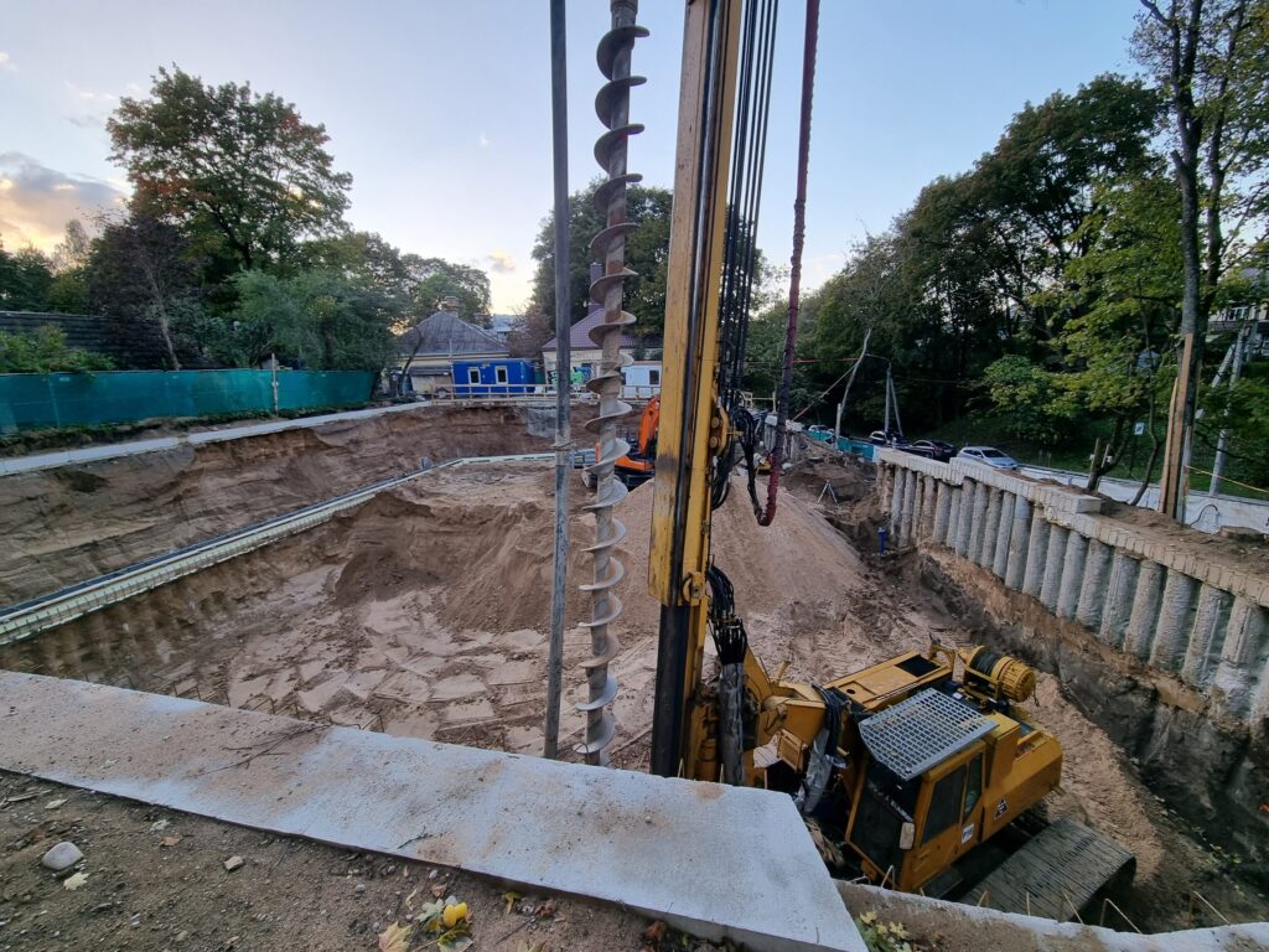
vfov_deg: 89.9
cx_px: 634
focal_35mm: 13
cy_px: 476
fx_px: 477
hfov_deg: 106.2
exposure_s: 1/147
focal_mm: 2.2
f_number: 2.2
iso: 50
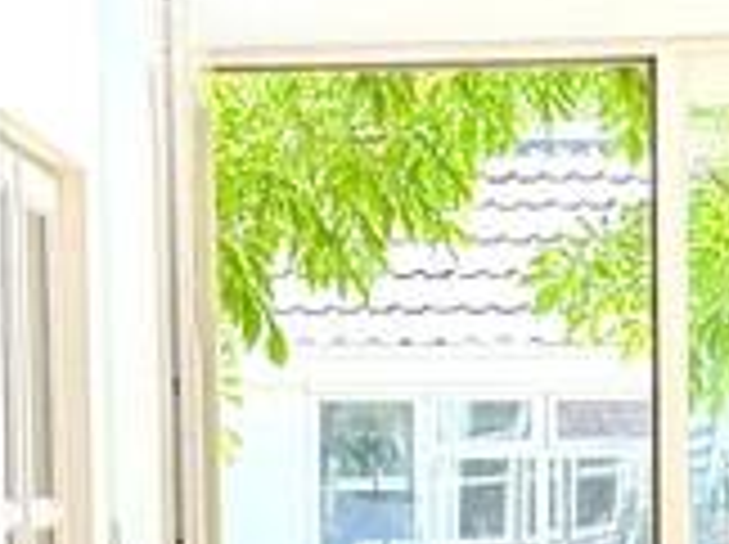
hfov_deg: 13.0
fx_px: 3196
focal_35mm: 152
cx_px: 387
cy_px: 683
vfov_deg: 9.6
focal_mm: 6.76
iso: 100
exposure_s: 1/348
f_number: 1.78
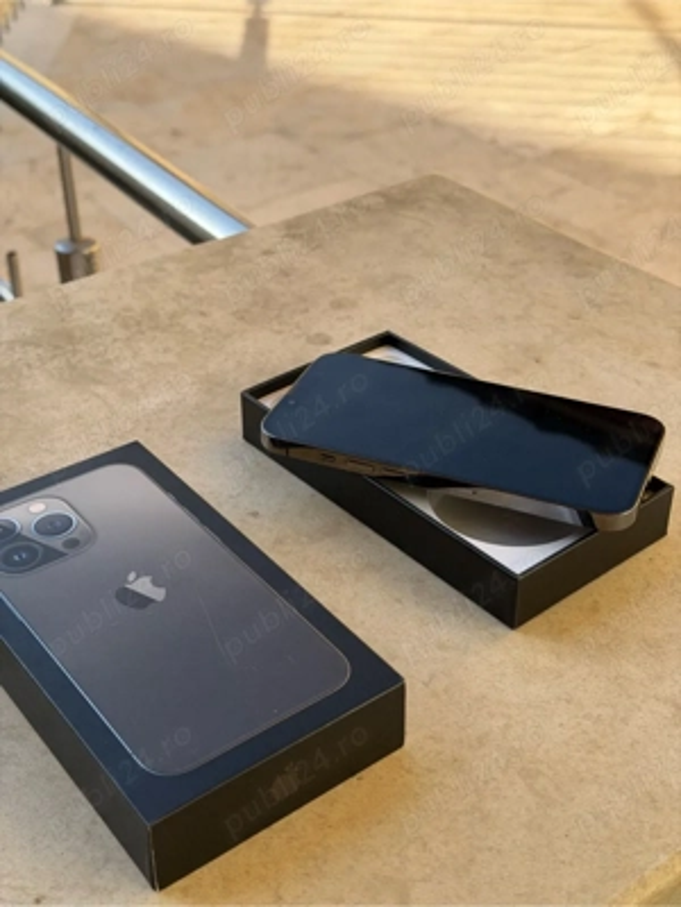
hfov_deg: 30.3
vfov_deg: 39.7
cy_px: 454
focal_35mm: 48
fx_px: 1259
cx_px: 340
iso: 64
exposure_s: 1/951
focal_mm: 6.76
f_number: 1.78
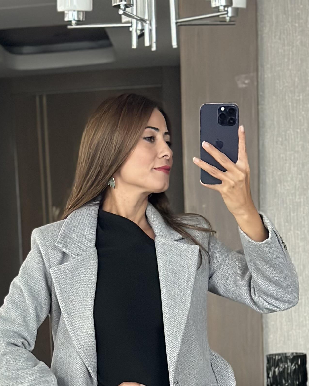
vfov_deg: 15.5
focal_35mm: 119
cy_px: 479
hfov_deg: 13.0
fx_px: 1360
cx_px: 141
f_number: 1.78
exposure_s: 1/40
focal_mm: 6.86
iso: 500
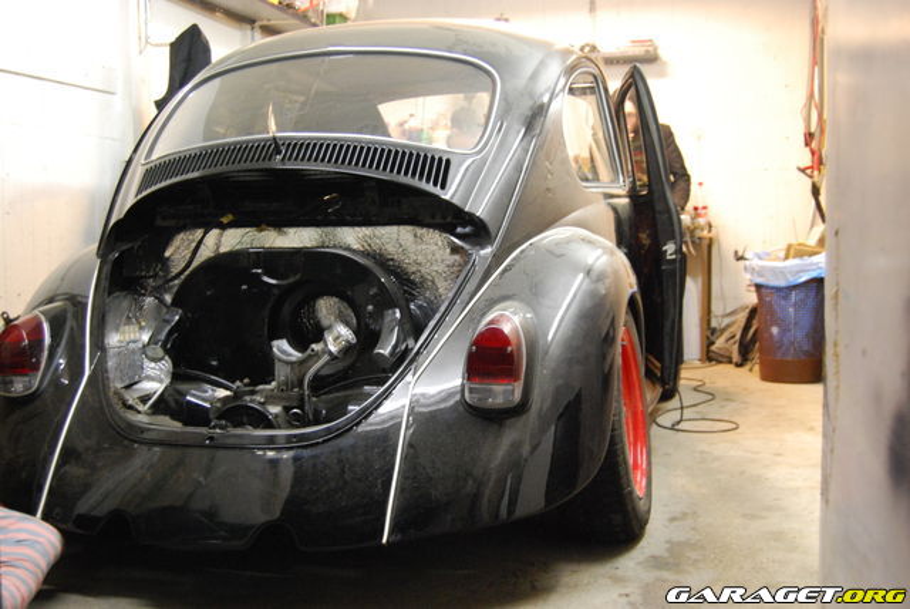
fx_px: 1063
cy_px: 304
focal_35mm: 42
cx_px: 455
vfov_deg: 32.0
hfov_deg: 46.4
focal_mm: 28
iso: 1600
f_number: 4.2
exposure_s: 1/15
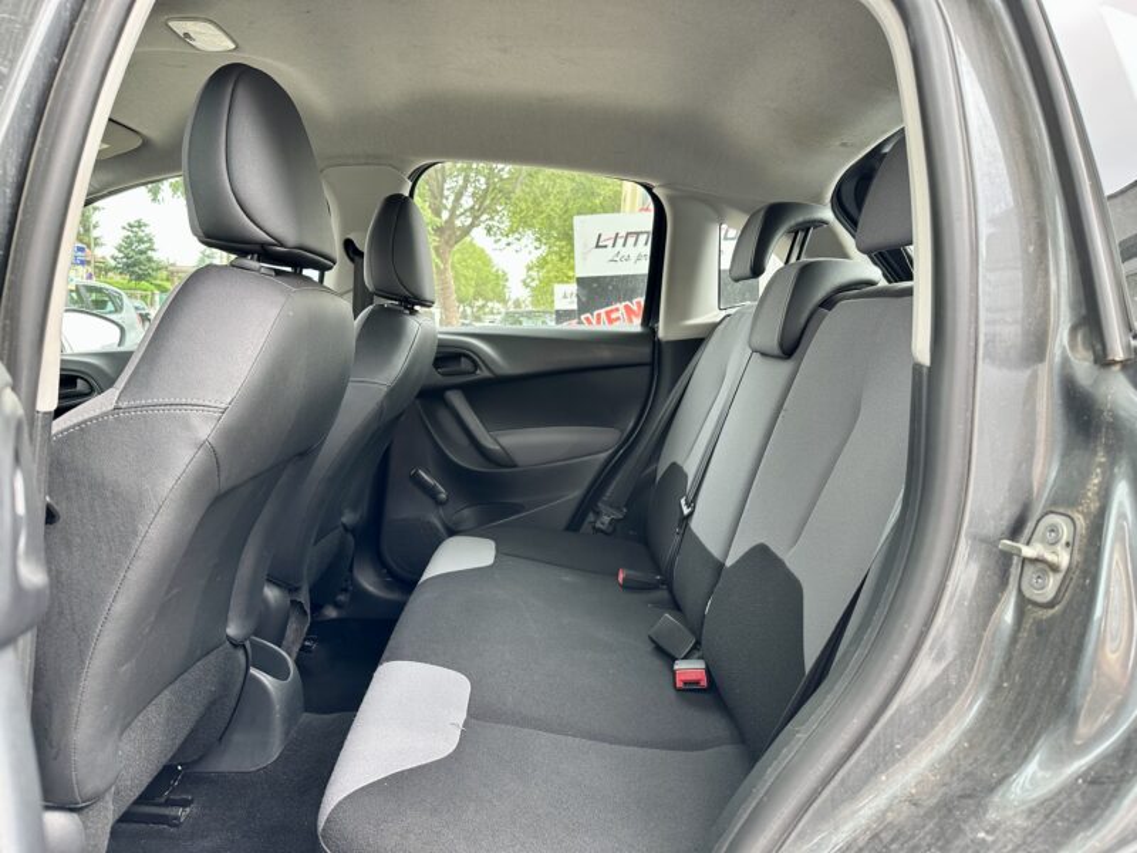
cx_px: 568
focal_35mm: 24
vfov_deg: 56.8
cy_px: 426
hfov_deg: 71.6
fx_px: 788
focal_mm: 6.86
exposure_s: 1/122
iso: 125
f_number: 1.78
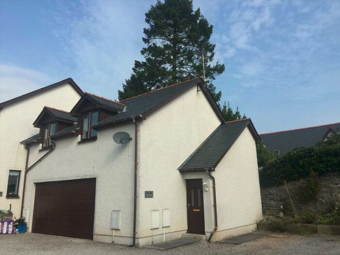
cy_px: 128
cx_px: 170
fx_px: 285
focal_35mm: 29
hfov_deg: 61.7
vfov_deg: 48.2
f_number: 2.2
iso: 32
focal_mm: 4.15
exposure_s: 1/2083
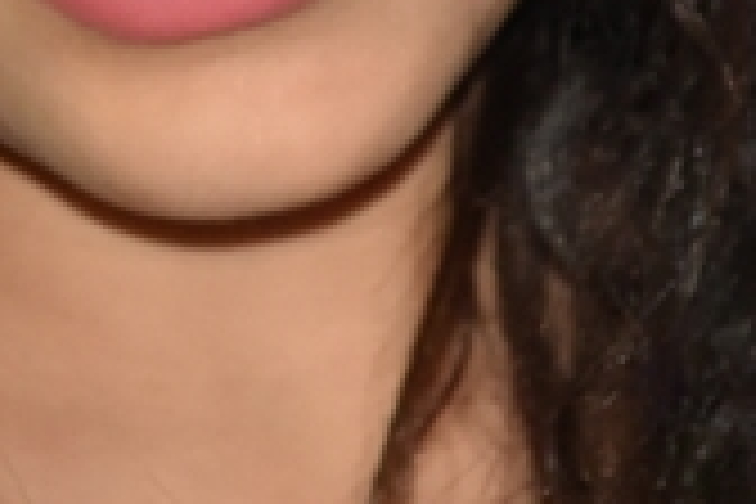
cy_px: -259
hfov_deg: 2.8
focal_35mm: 730
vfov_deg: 1.9
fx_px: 15329
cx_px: -342
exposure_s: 1/60
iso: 3200
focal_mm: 120
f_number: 7.1
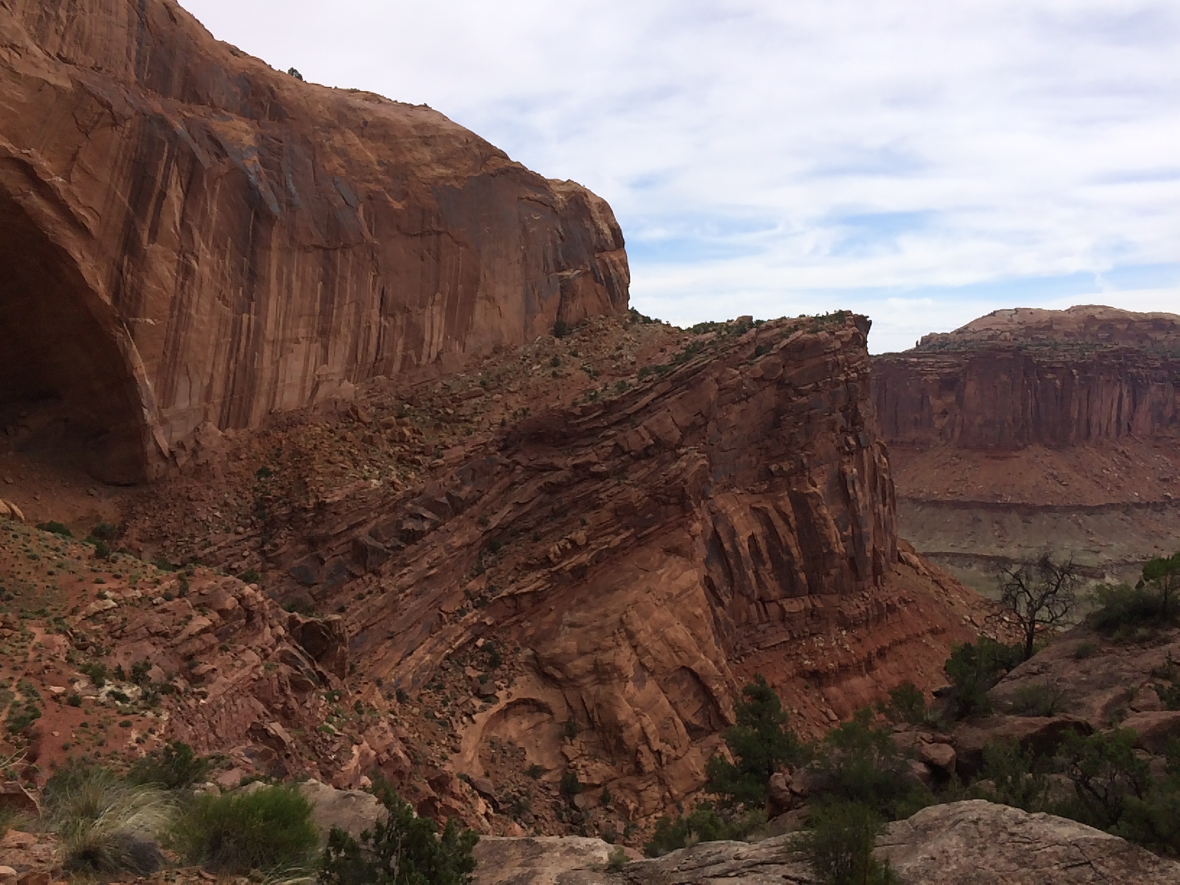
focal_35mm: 29
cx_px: 590
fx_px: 989
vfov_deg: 48.2
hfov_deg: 61.7
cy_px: 442
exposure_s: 1/2353
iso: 32
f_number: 2.2
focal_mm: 4.15
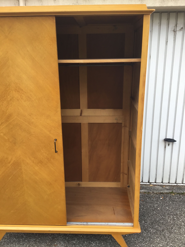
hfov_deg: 45.4
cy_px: 124
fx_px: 221
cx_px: 92
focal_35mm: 31
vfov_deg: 58.4
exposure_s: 1/100
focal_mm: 3.3
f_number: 2.4
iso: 25
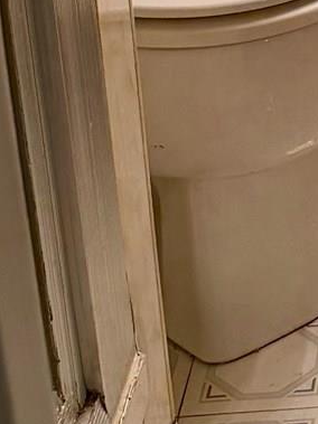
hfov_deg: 9.5
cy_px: -280
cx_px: 644
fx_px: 1789
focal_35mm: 146
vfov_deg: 12.6
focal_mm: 6.76
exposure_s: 1/120
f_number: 1.78
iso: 250
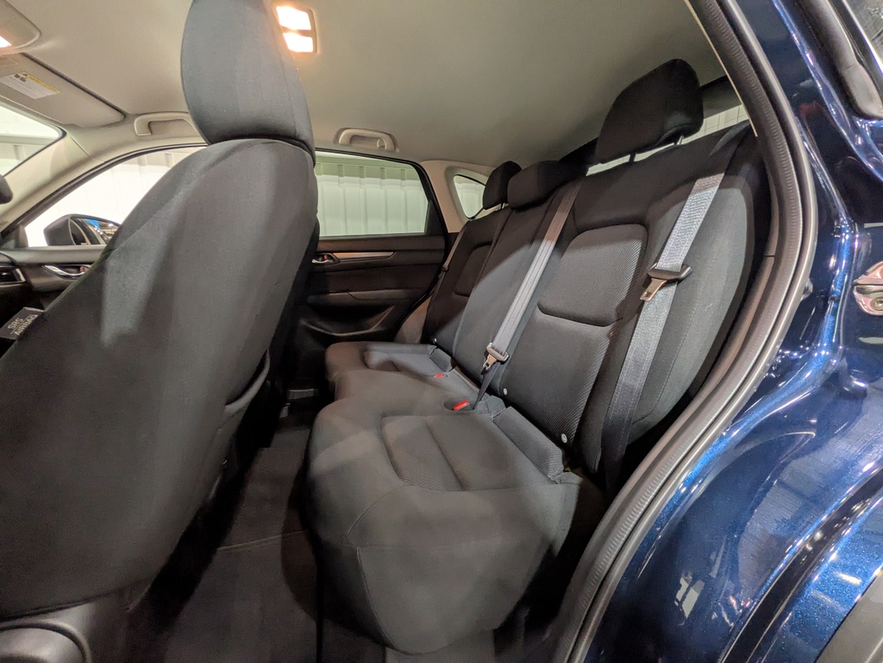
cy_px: 332
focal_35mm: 14
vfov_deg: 85.7
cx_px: 442
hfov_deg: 102.1
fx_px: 357
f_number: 2.2
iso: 230
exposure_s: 1/25
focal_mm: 1.83
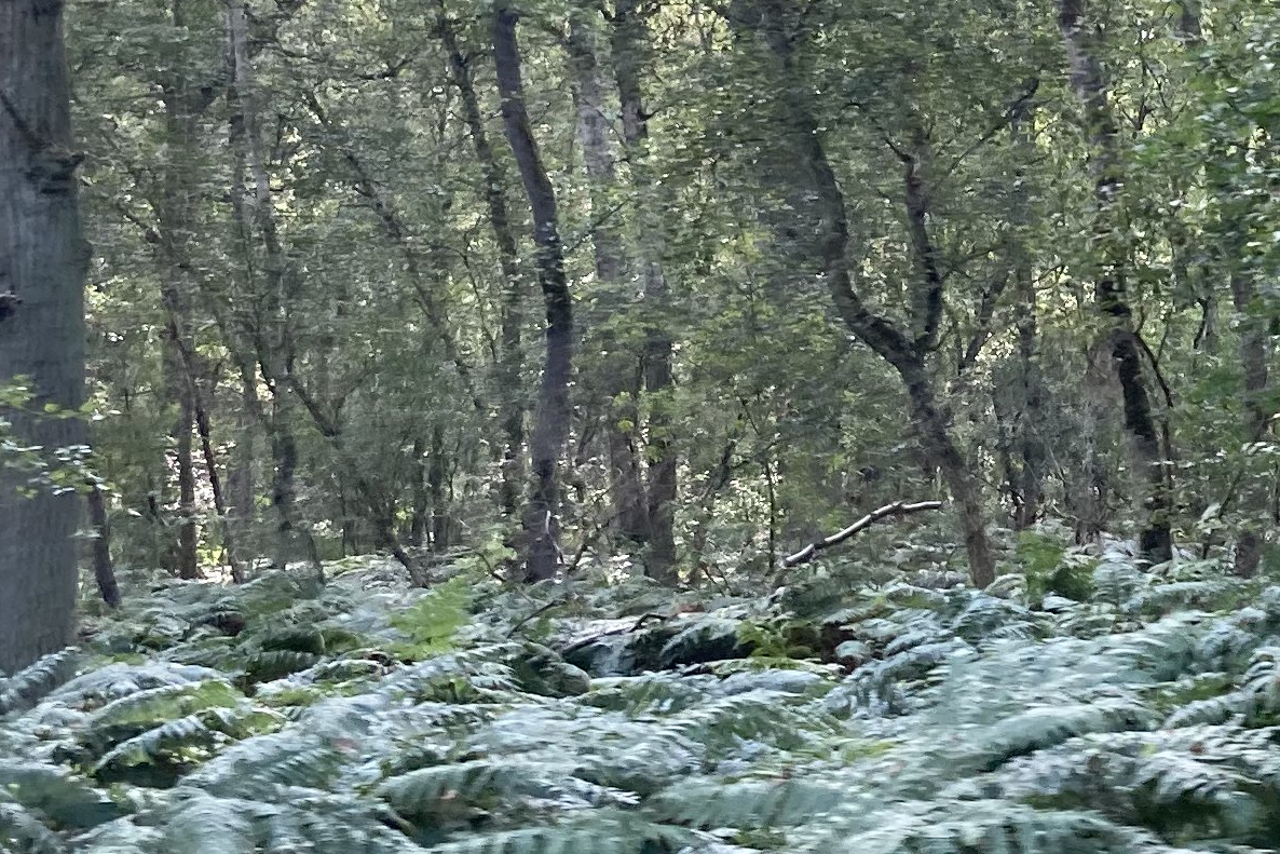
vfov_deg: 13.7
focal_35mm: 99
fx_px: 3520
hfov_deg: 20.0
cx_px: 1248
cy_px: 104
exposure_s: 1/120
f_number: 1.8
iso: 40
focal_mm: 3.99
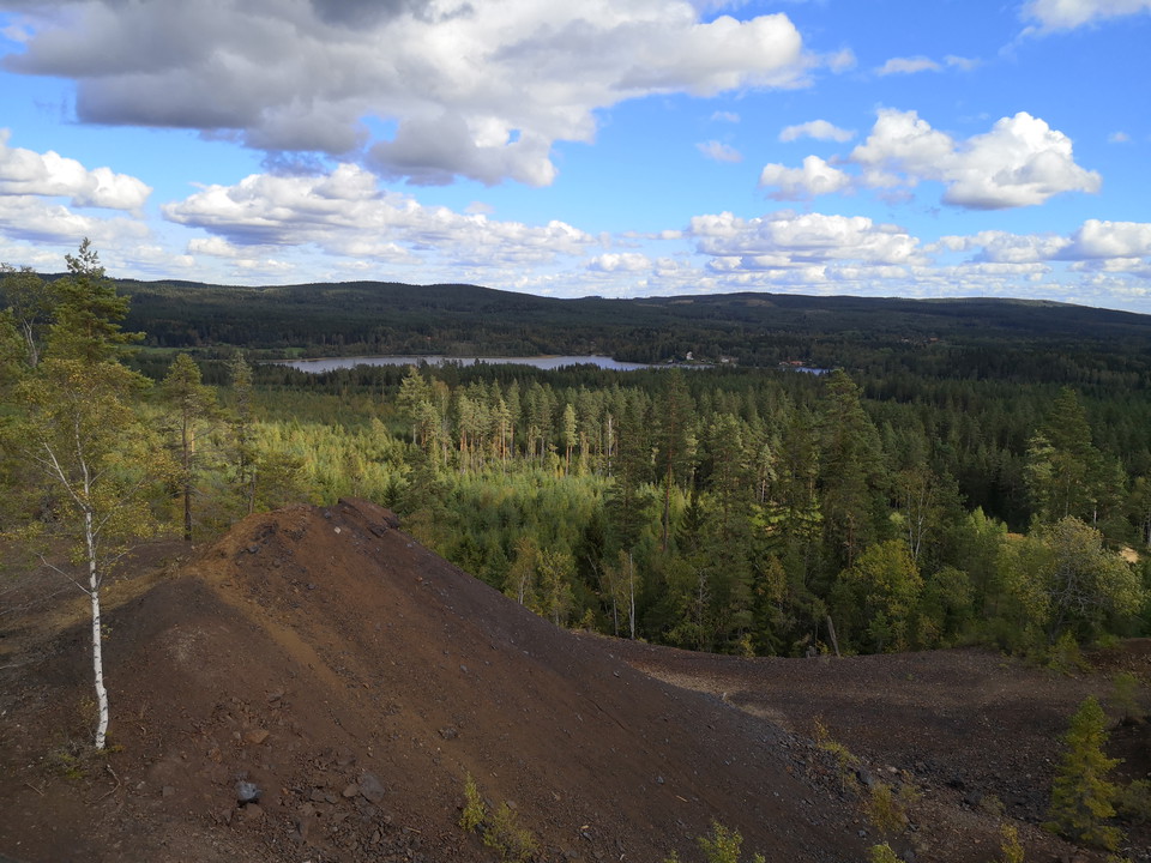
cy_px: 432
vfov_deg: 51.4
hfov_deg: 65.3
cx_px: 576
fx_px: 898
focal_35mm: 27
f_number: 1.8
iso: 50
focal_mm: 3.95
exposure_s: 1/2110
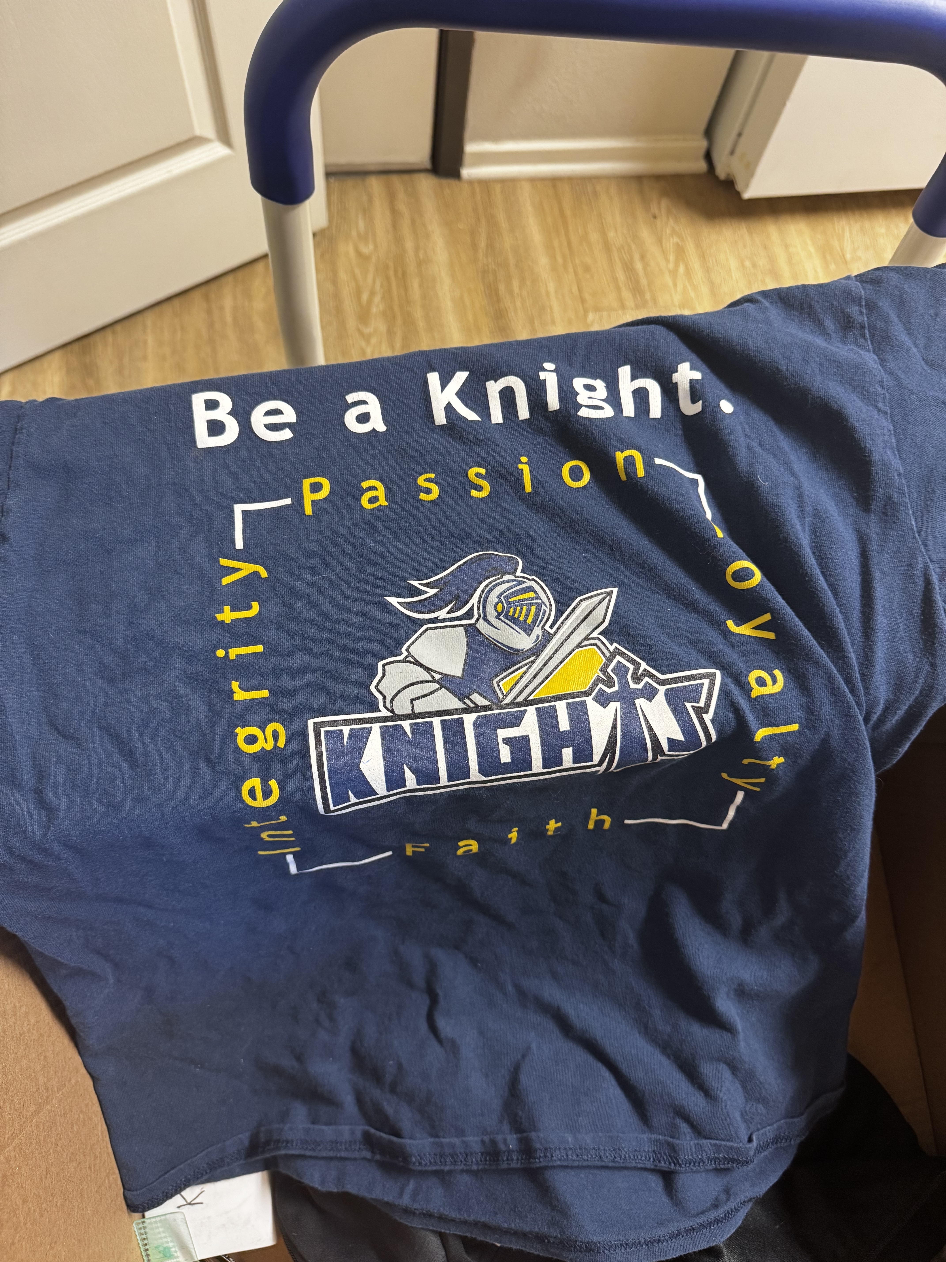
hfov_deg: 56.8
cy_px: 631
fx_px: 875
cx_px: 473
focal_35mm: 24
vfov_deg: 71.6
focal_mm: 6.76
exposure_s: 1/60
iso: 320
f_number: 1.78
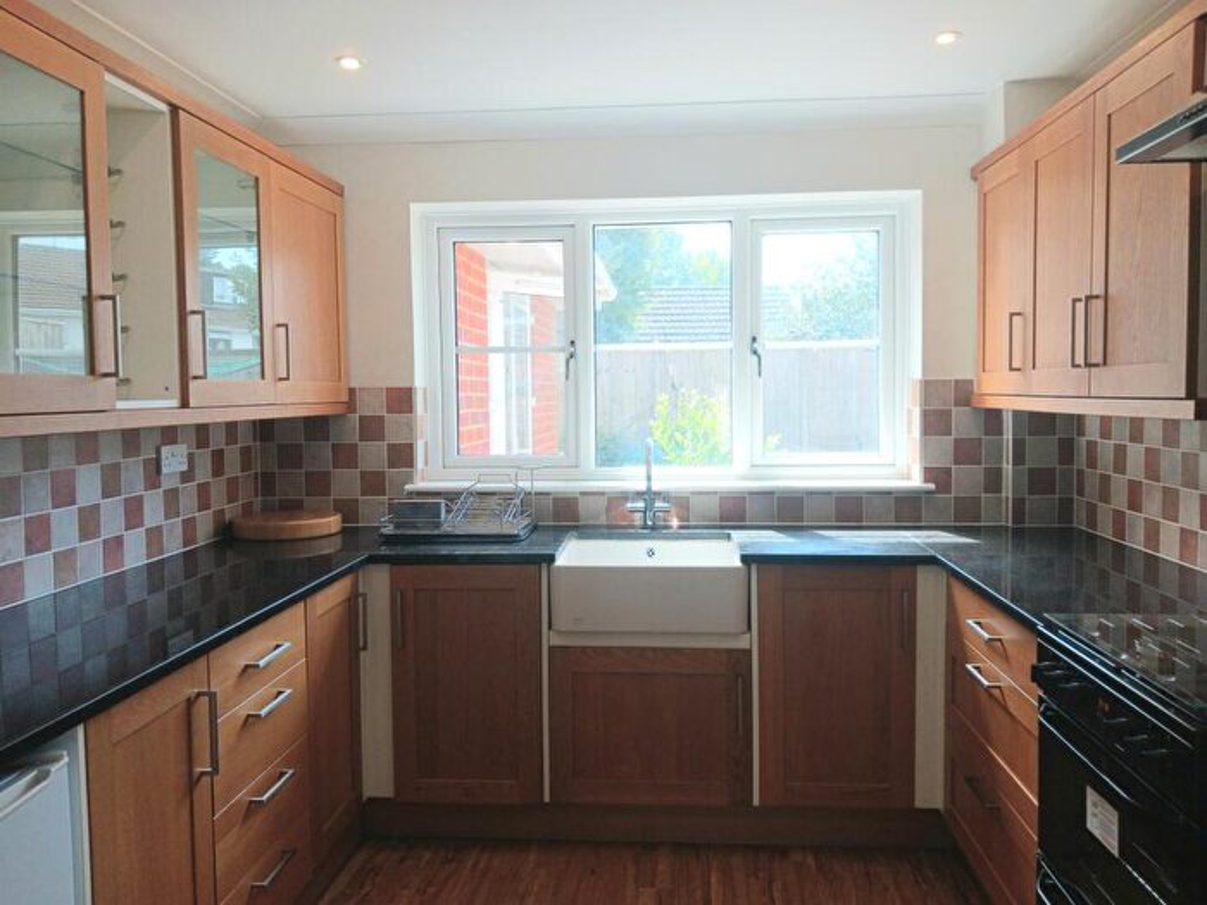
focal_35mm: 27
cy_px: 452
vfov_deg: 51.4
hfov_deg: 65.3
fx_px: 941
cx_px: 604
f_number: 1.8
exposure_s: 1/50
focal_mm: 4
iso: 32
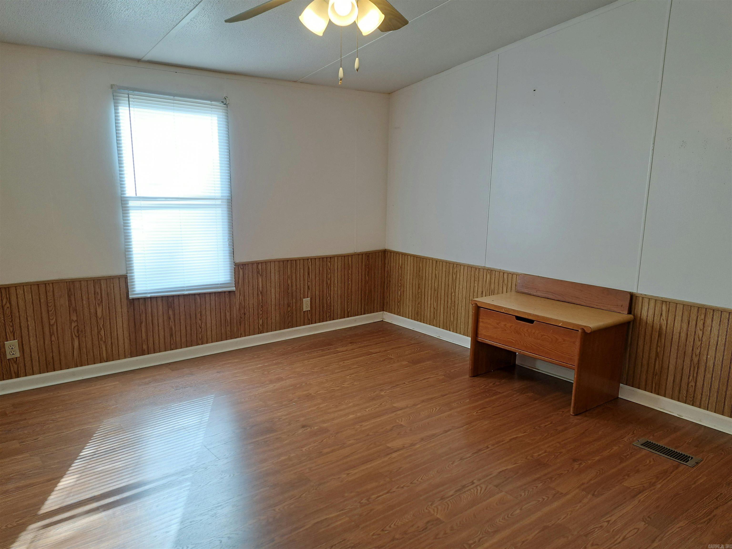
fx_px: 507
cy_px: 274
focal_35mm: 24
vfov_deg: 56.8
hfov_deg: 71.6
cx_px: 366
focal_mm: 5.23
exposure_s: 1/60.2
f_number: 1.8
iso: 50
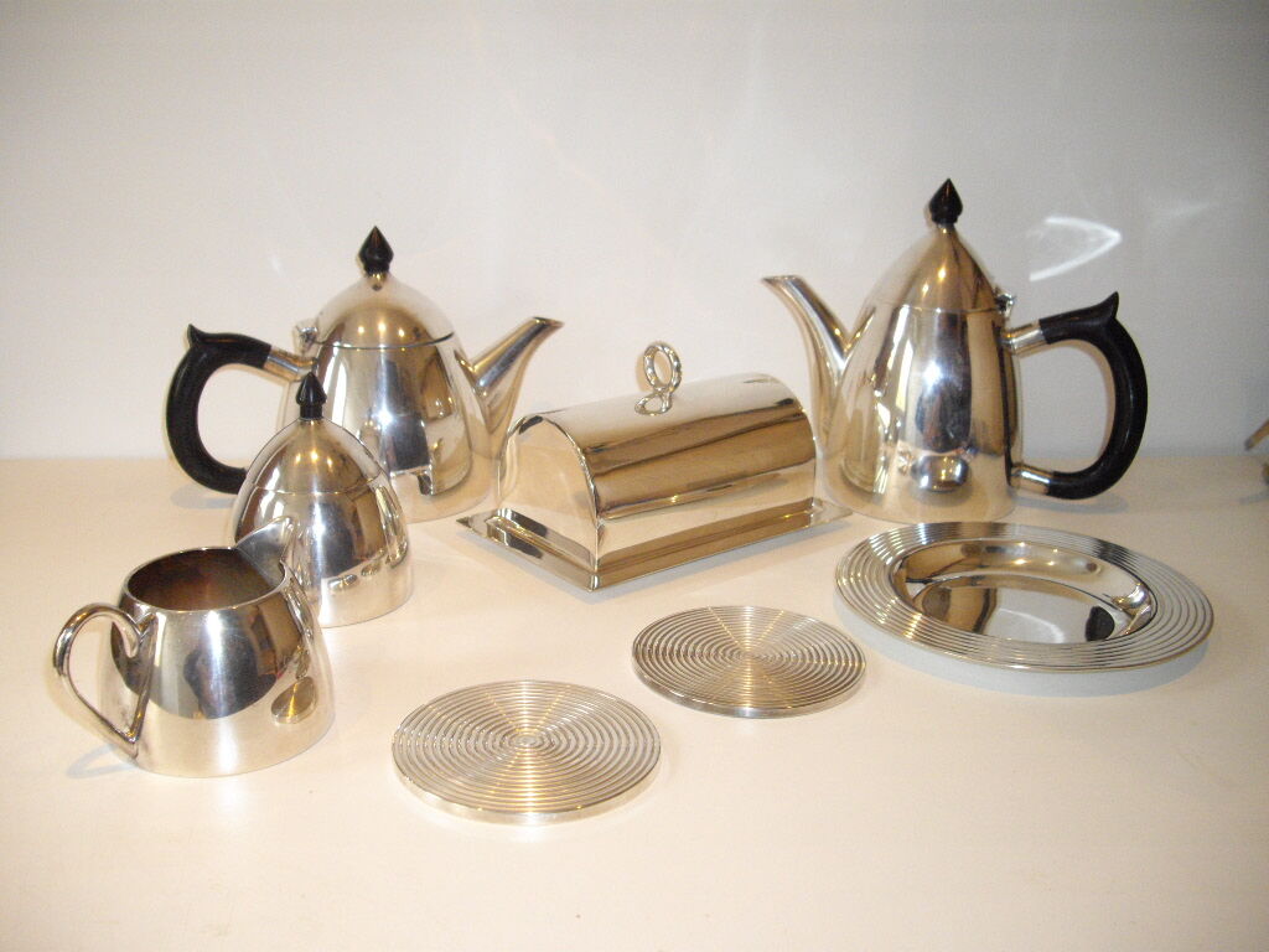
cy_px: 476
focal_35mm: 38
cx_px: 634
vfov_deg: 37.7
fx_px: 1393
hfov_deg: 49.0
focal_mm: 7.9
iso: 400
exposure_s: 1/60
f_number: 2.8
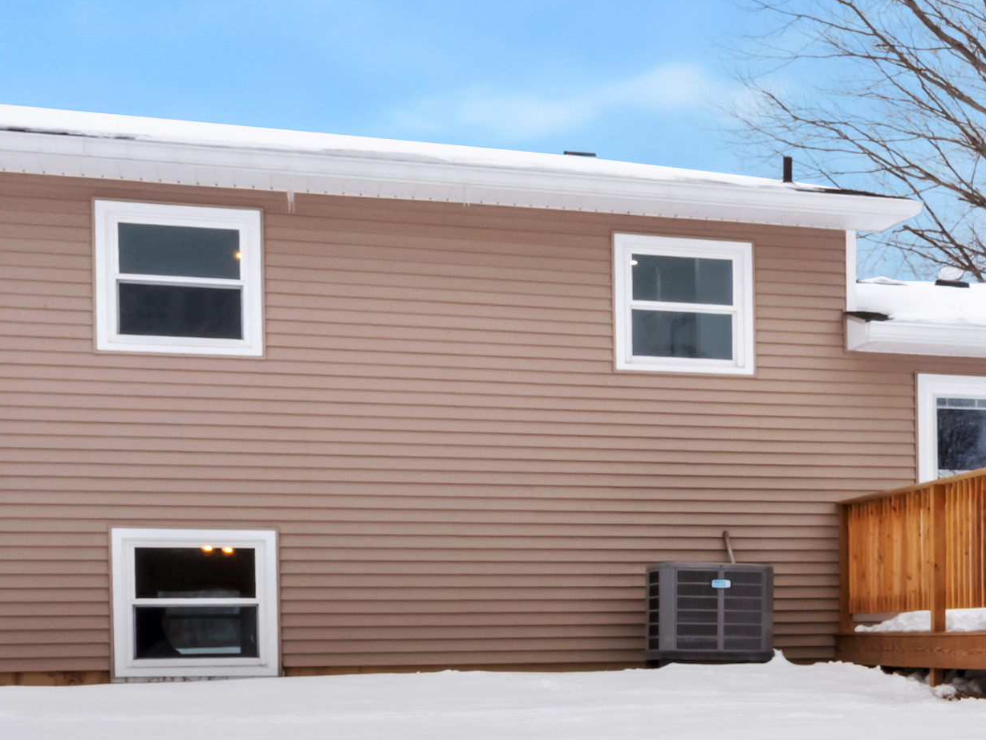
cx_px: 1083
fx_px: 1852
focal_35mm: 65
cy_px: 473
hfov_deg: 27.3
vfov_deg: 22.5
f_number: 22
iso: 400
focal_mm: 13
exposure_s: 1/25
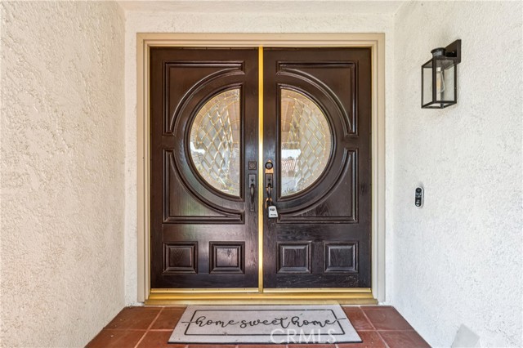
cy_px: 174
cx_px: 262
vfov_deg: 61.9
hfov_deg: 84.0
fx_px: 290
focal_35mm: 20
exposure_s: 1/2.5
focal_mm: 20
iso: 100
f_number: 22
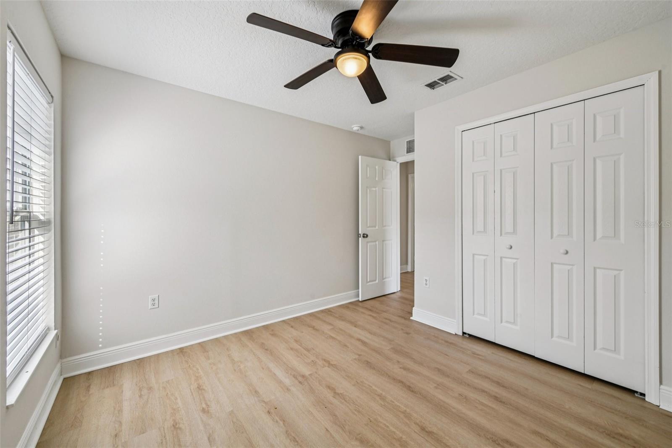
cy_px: 224
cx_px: 336
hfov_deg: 104.3
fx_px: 261
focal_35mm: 14
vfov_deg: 81.2
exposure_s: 1/50
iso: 400
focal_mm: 14
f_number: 8
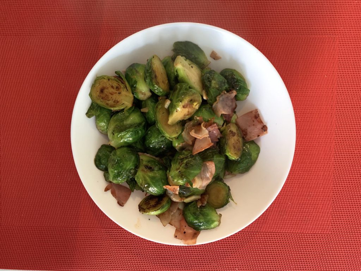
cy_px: 136
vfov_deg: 53.1
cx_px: 180
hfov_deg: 67.3
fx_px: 271
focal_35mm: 26
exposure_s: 1/50
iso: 400
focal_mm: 4.25
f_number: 1.8
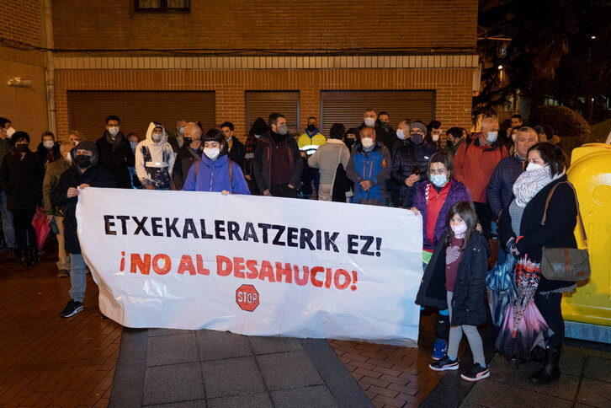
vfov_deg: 38.9
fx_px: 577
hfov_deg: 55.8
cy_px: 204
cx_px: 306
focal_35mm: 34
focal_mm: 34
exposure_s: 1/100
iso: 4000
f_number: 4
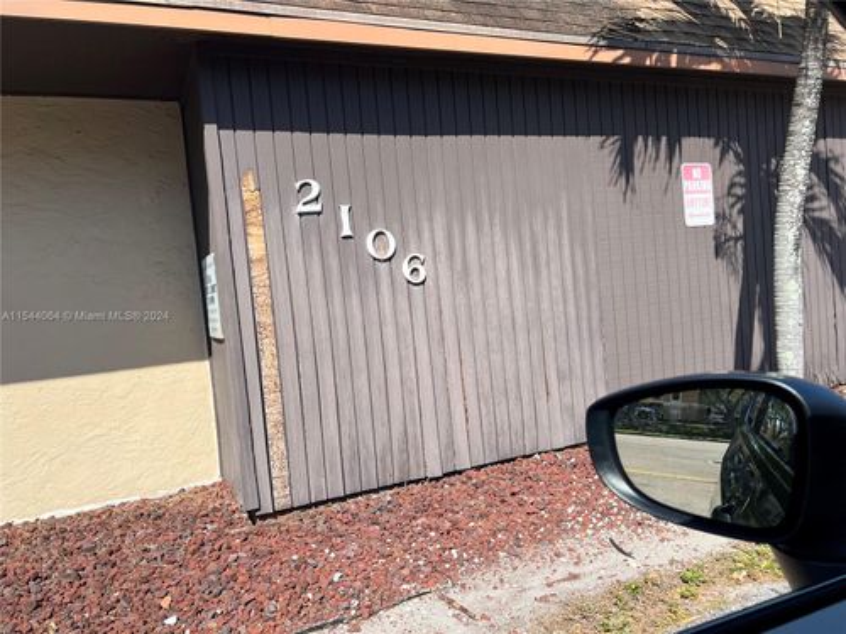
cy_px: 317
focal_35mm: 26
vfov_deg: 53.1
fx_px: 635
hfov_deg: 67.3
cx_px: 423
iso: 50
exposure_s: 1/2762
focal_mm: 5.7
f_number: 1.5
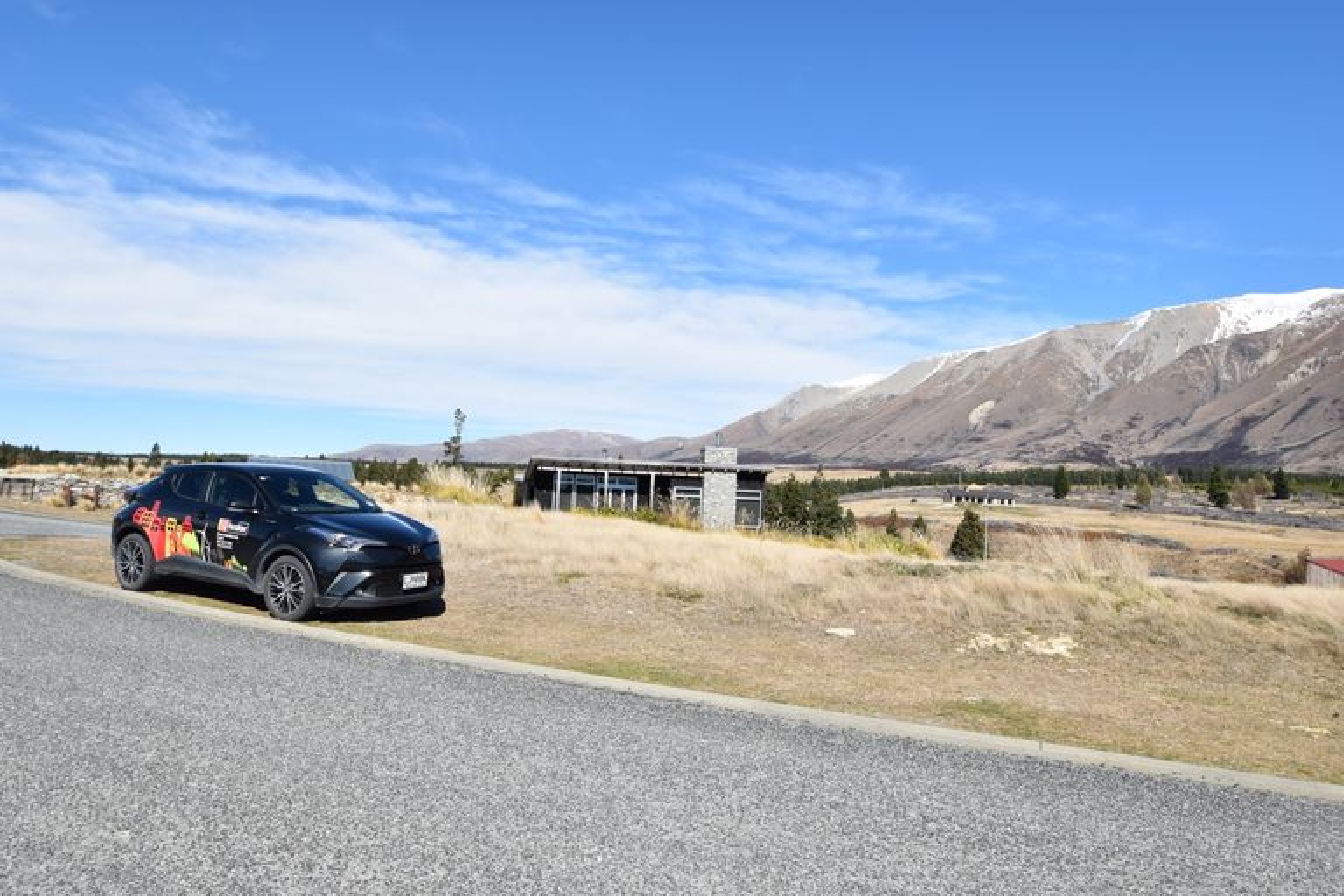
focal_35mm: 24
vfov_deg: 53.1
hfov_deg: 73.7
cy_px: 448
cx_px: 672
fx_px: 896
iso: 200
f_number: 11
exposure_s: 1/500
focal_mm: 16
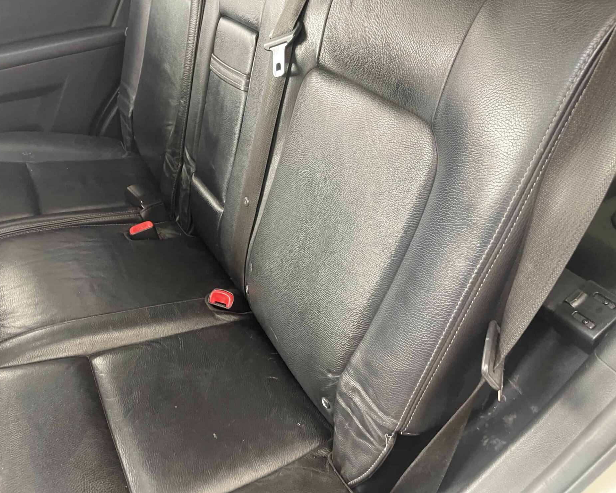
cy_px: 249
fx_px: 511
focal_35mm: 28
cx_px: 277
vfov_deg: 51.5
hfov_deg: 62.1
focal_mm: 4.2
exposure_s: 1/60
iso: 200
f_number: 1.6
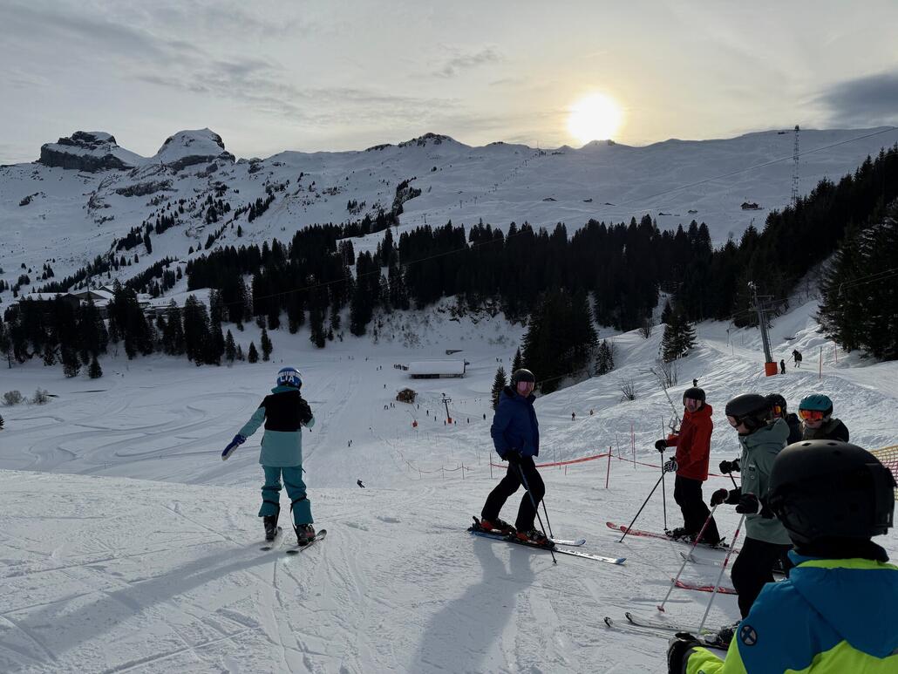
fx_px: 623
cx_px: 449
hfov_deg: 71.6
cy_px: 337
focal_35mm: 24
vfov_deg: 56.8
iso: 100
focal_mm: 6.76
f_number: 1.78
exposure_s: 1/10309
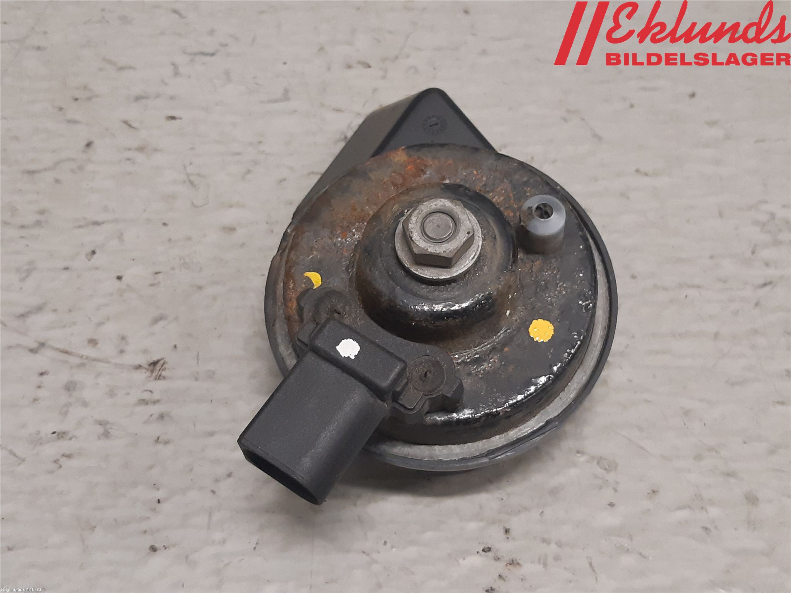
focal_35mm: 26
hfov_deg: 67.3
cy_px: 296
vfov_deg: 53.1
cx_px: 396
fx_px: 594
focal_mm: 3.93
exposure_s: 1/50
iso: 160
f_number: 1.7
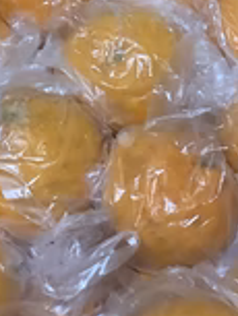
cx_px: 147
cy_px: 149
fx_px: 742
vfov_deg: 24.1
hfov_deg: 18.2
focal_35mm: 81
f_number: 2.4
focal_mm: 3.3
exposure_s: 1/33
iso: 250
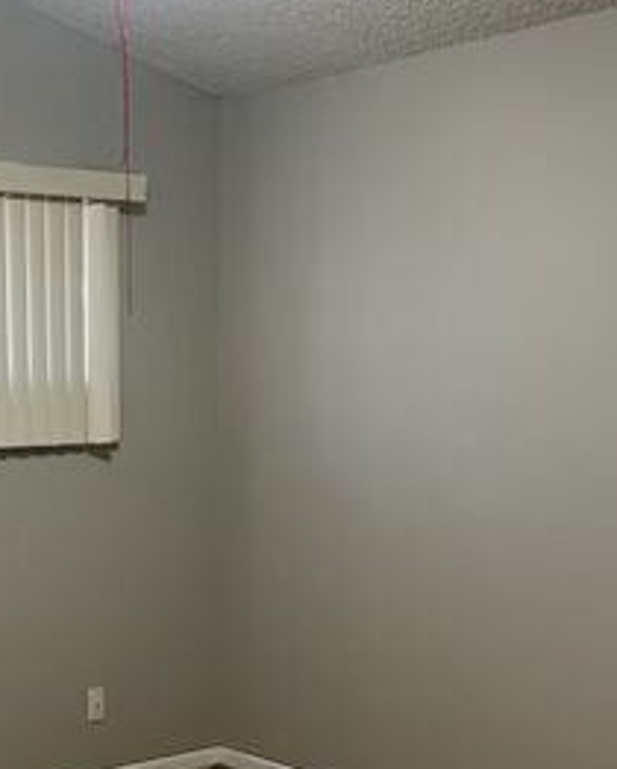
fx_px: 1414
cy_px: 522
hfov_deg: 23.8
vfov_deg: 30.2
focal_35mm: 62
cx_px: 29
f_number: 1.6
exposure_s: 1/60
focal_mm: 5.1
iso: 160
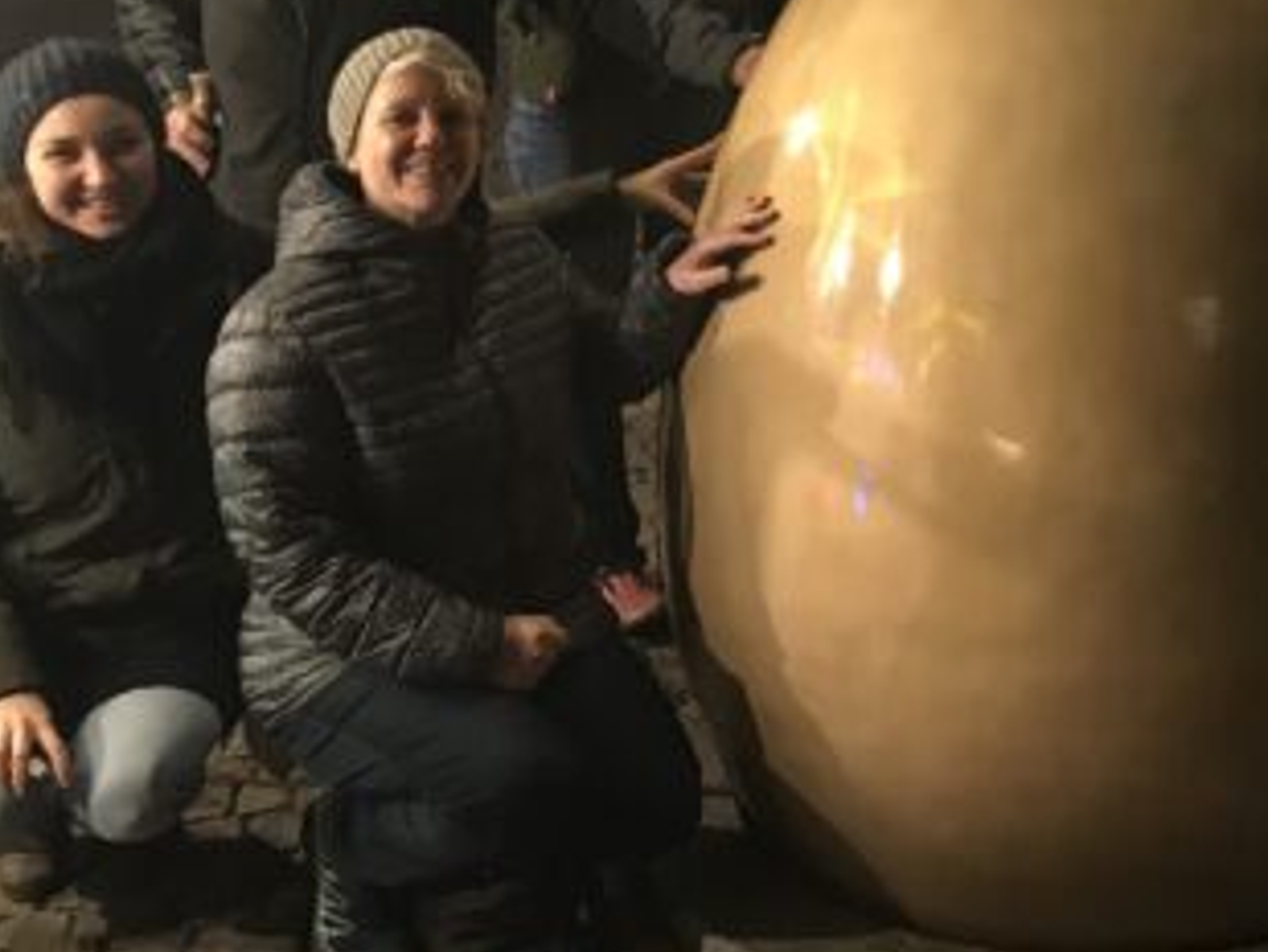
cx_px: 1096
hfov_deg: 31.9
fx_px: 2125
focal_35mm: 58
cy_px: 131
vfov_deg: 24.6
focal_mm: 3.99
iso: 80
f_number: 1.8
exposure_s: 1/17
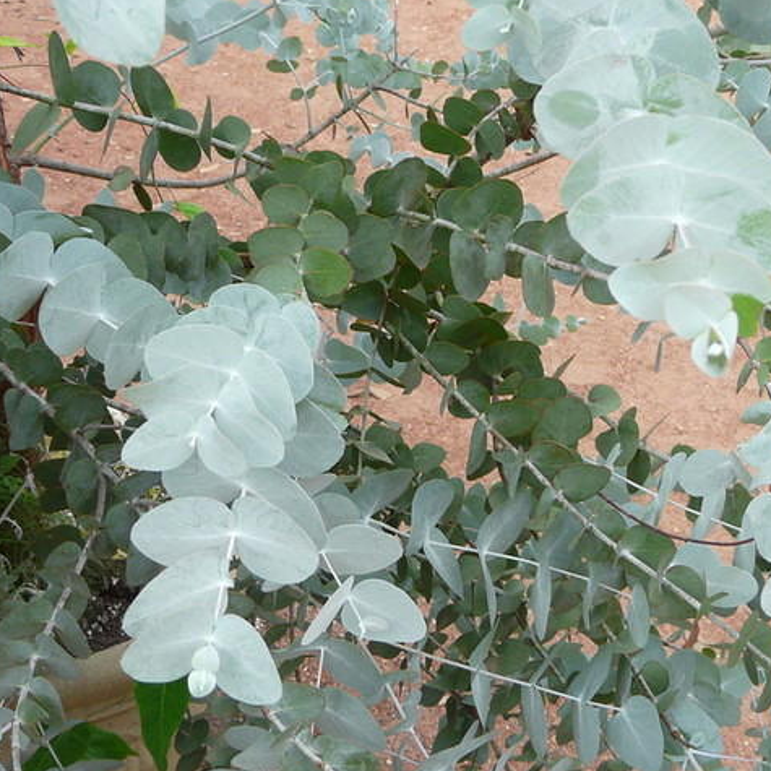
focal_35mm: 56
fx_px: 1411
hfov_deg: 30.5
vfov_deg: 30.6
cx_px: 425
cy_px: 385
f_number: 3.6
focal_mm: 6.1
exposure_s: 1/100
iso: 100
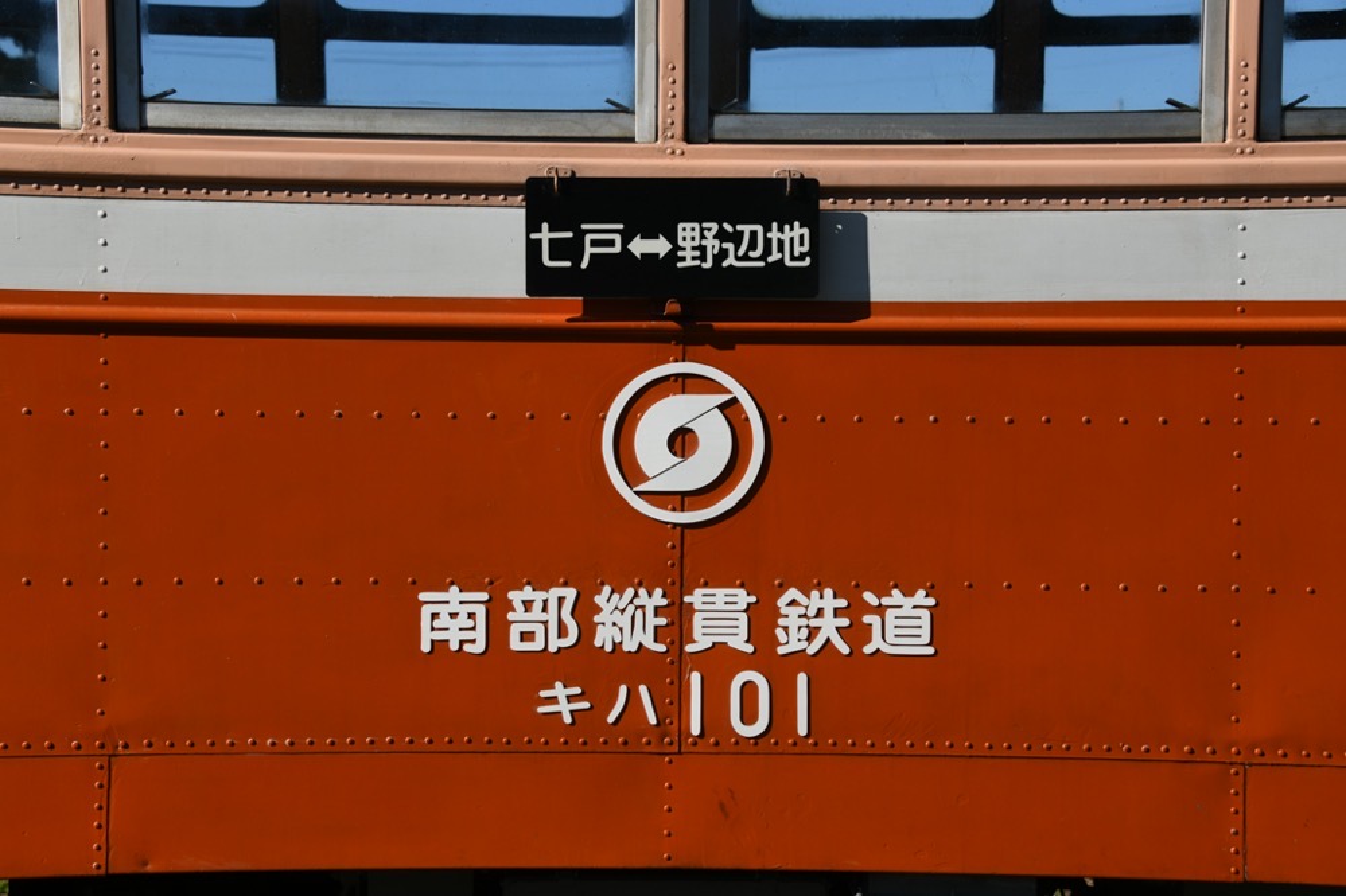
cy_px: 448
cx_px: 673
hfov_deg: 28.9
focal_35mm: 70
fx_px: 2616
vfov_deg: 19.4
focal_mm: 70
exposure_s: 1/400
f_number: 8
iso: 100
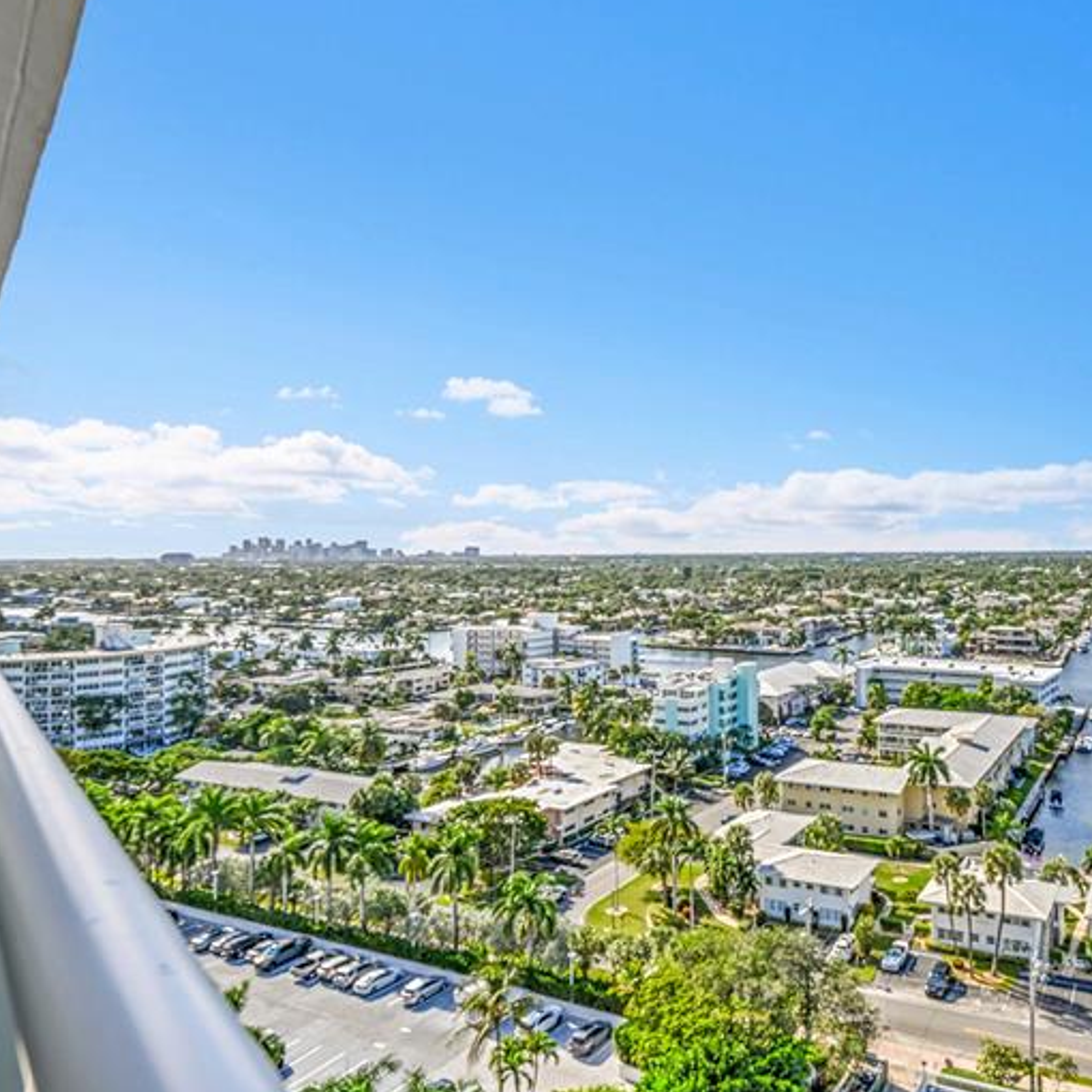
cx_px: 771
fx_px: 857
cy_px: 536
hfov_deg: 62.5
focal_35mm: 24
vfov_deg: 65.0
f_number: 9
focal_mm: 18
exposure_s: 1/160
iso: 80
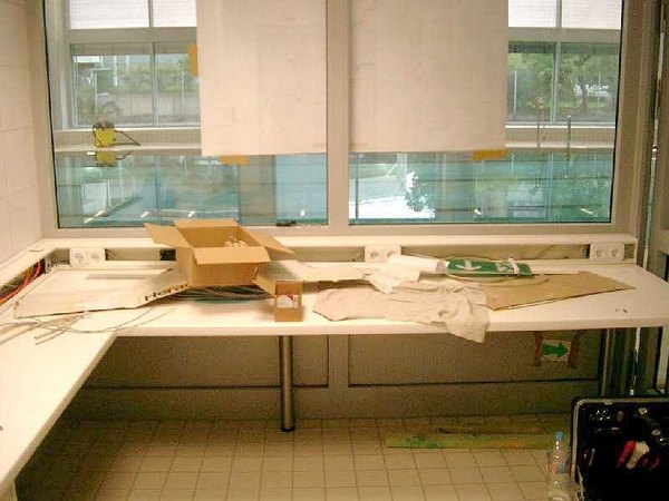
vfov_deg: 38.7
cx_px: 334
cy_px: 250
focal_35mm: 37
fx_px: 715
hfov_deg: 50.1
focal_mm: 7.6
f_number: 2.6
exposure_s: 1/125
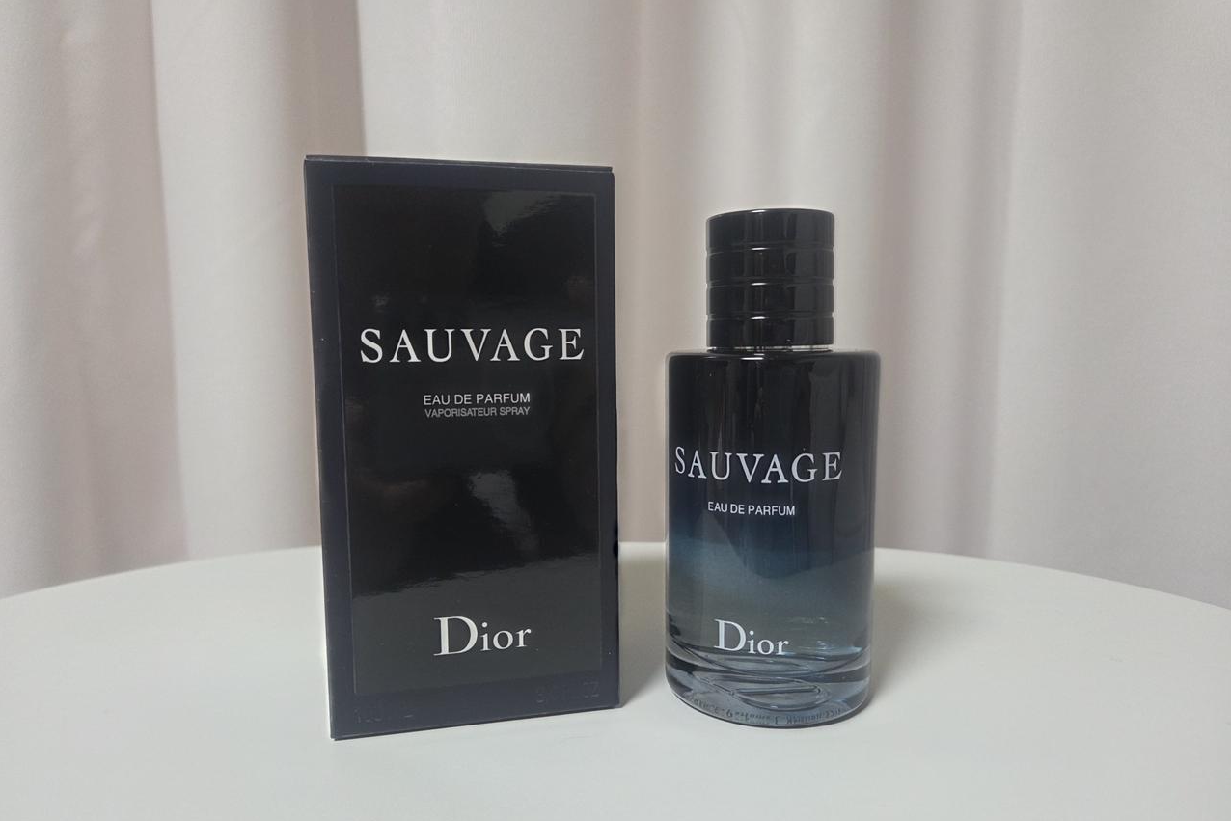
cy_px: 446
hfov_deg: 73.7
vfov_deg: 53.1
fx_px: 821
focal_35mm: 24
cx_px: 616
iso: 200
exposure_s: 1/120
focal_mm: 5.4
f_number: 1.8
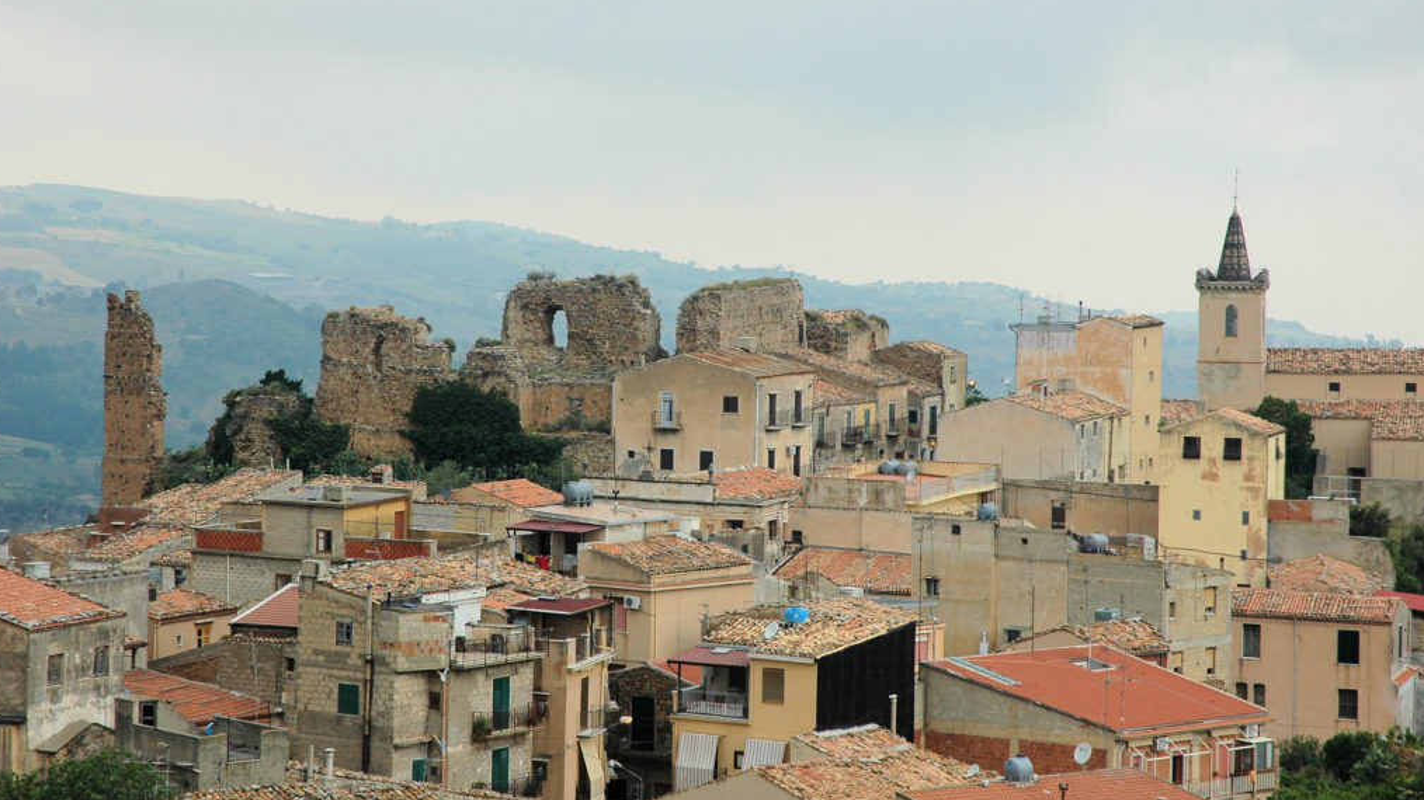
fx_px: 4191
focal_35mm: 111
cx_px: 709
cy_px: 360
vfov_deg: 10.9
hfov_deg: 19.3
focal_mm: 70
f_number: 10
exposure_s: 1/160
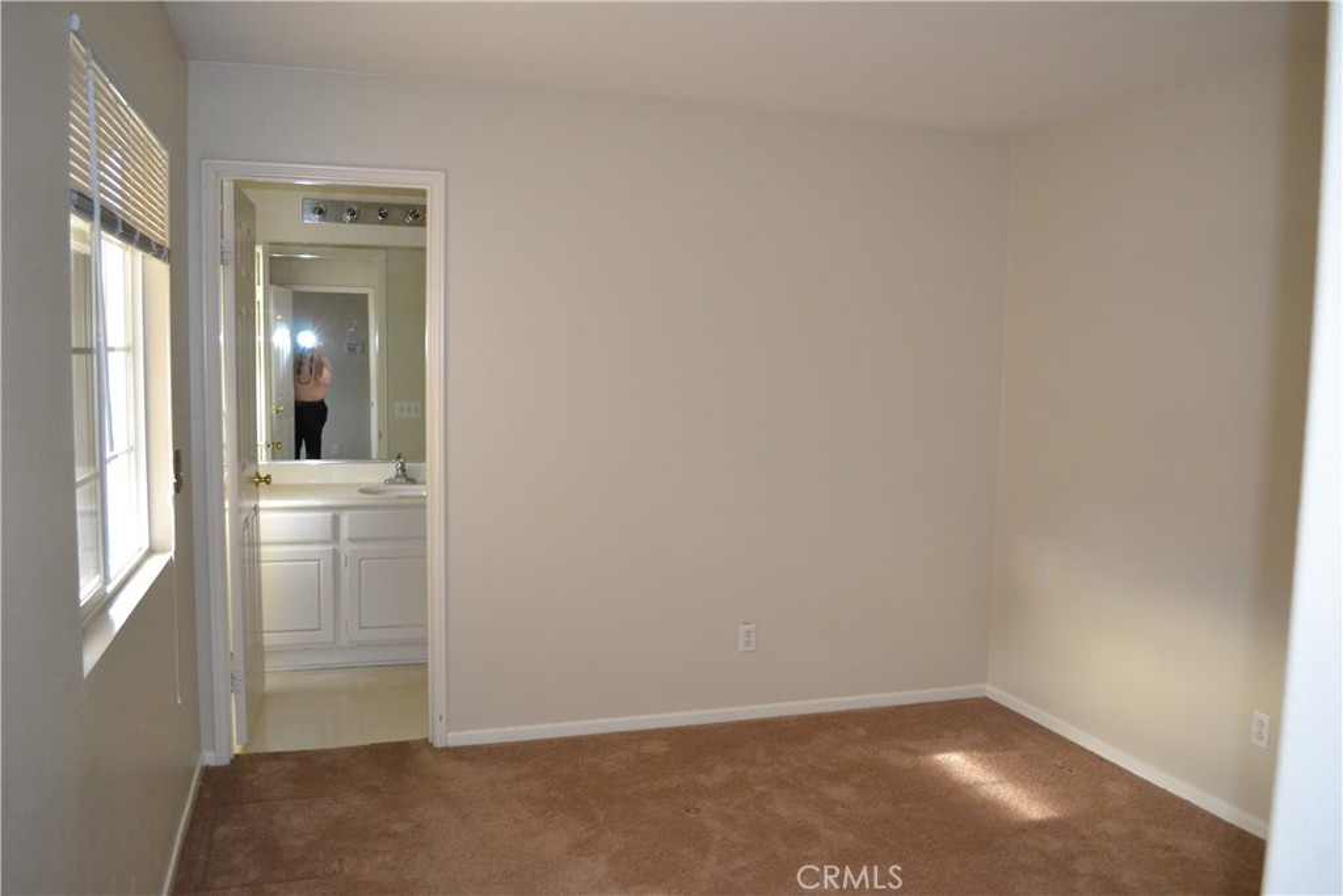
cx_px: 672
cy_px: 448
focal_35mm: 27
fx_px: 1007
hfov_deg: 67.4
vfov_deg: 47.9
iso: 1100
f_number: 3.5
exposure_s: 1/60
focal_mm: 18
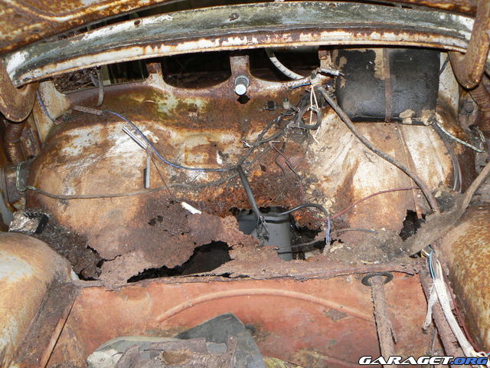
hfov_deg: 51.4
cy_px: 184
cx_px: 245
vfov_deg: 39.7
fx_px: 510
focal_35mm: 36
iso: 100
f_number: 2.8
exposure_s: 1/30
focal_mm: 6
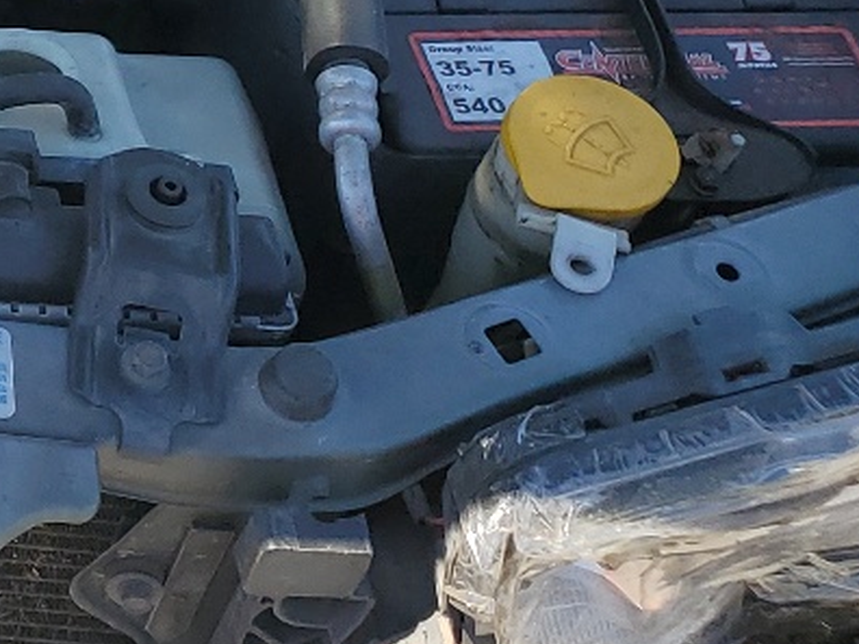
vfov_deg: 13.7
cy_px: -108
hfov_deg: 16.0
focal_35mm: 105
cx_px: -670
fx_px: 2606
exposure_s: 1/1111
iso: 50
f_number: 1.5
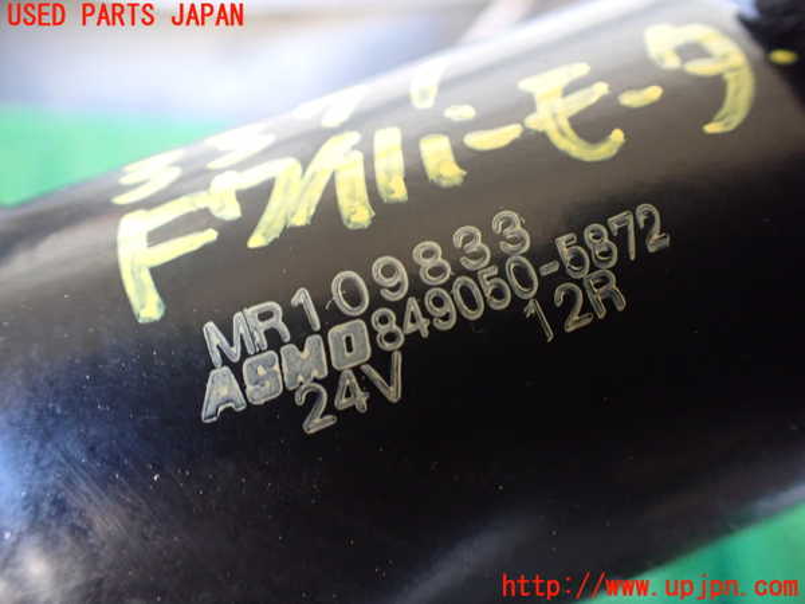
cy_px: 302
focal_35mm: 30
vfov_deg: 46.8
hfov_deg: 60.0
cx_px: 402
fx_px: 698
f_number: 2.3
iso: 800
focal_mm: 5.4
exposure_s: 1/60
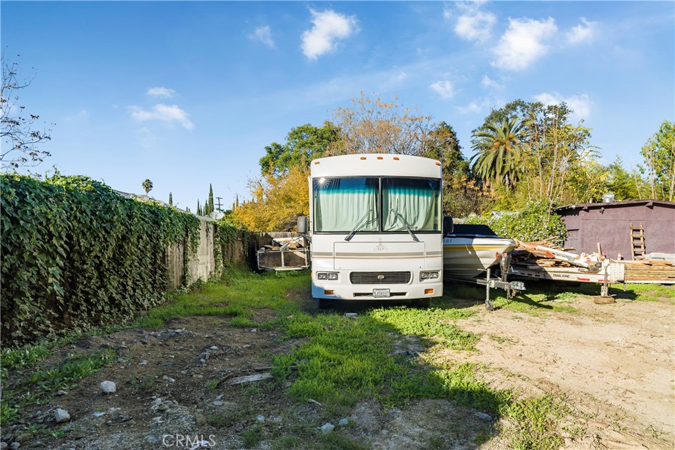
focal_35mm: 20
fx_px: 375
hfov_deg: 84.0
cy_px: 225
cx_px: 338
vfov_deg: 61.9
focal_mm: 20
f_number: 9.5
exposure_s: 1/45
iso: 80
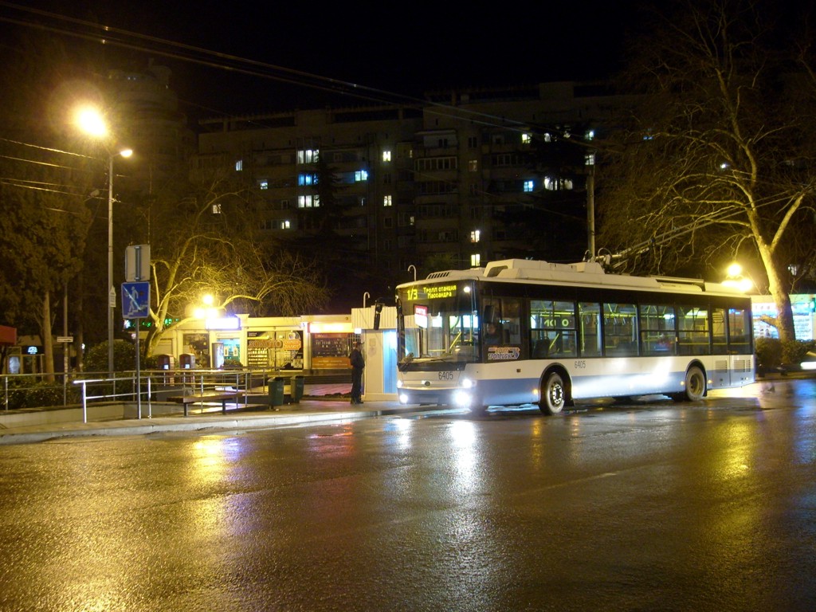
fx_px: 825
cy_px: 306
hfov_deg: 52.6
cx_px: 408
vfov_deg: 40.7
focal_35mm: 35
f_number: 2.8
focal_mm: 5.8
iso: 80
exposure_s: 1/1.43
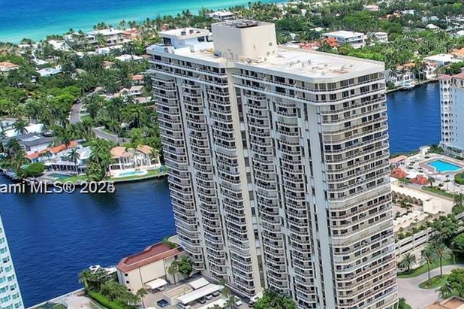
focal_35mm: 57
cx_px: 476
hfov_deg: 32.0
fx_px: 734
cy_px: 189
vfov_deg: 23.7
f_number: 2.8
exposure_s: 1/2000
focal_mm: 8.38
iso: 110
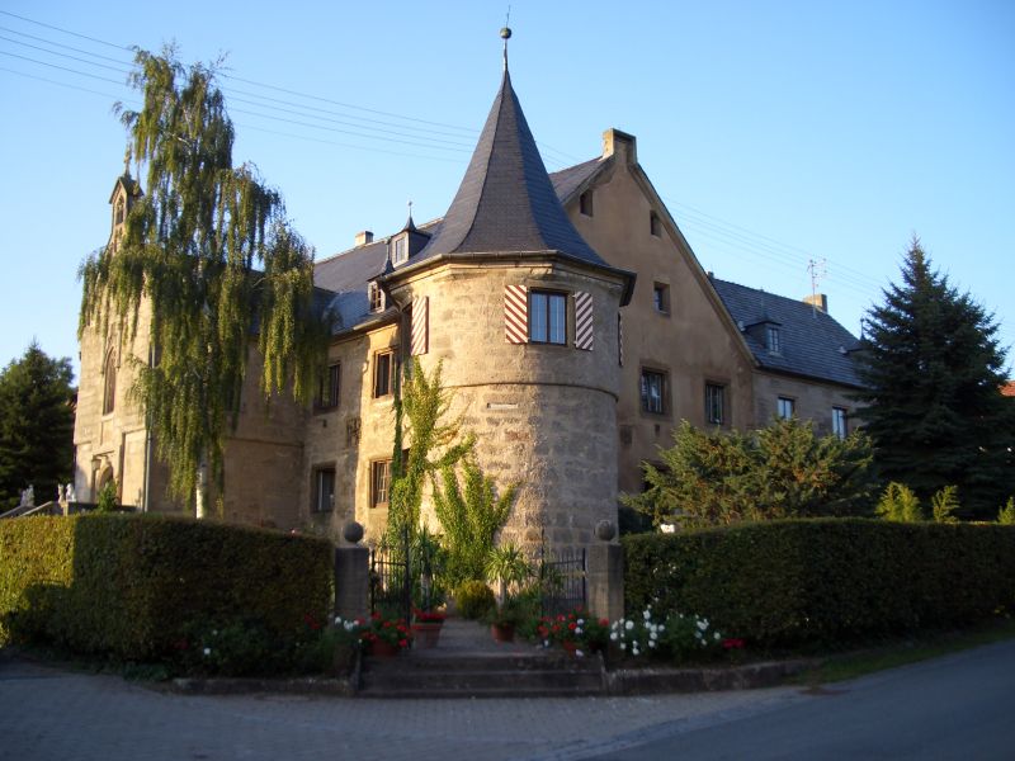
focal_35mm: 35
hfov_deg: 52.6
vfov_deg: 40.7
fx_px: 1026
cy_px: 380
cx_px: 508
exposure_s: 1/200
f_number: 2.6
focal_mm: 5.8
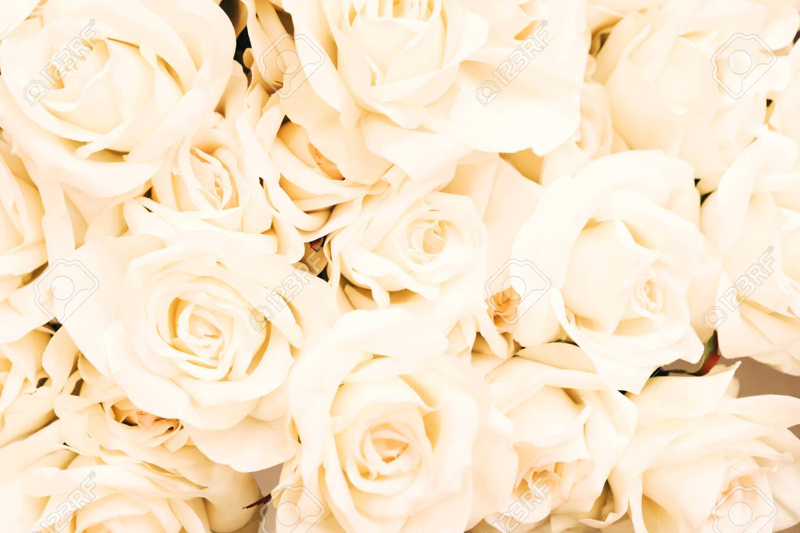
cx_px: 400
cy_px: 266
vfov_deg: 24.6
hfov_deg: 36.3
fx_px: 1222
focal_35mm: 55
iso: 640
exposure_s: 1/100
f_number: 4
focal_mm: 55
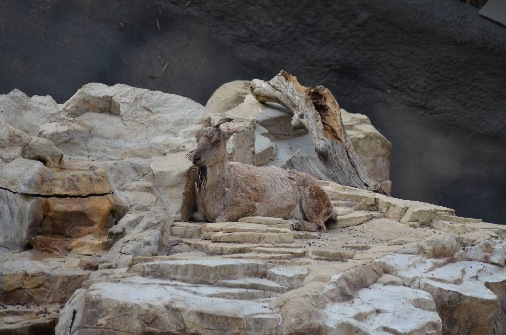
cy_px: 168
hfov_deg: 8.3
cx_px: 253
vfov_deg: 5.5
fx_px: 3472
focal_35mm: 248
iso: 400
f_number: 5
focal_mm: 165
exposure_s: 1/1250
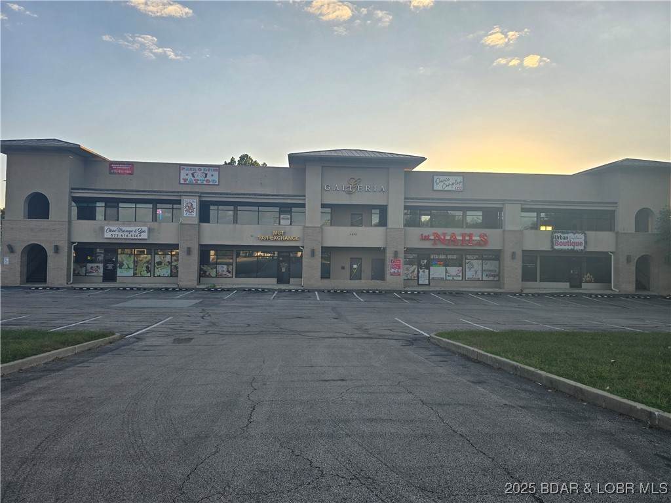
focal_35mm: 23
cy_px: 252
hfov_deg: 73.9
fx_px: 446
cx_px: 336
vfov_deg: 58.9
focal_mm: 6.3
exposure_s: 1/603
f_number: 1.7
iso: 12
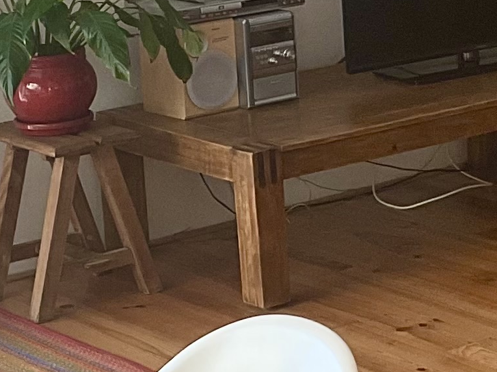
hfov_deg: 12.8
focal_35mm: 153
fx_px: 2197
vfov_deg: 9.7
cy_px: 58
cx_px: 455
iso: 50
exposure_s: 1/120
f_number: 1.8
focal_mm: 3
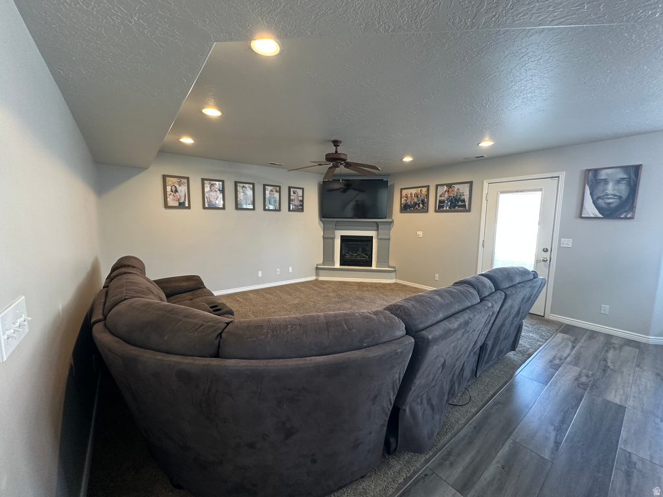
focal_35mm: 14
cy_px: 248
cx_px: 332
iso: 200
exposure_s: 1/60
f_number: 2.2
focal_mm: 2.22
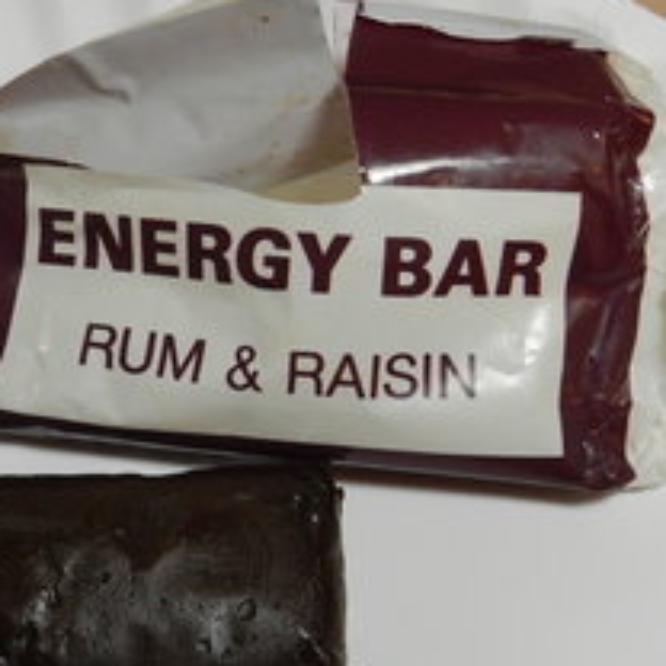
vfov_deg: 19.3
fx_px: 1959
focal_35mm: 90
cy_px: 416
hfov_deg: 19.1
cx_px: 115
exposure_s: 1/100
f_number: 4.4
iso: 640
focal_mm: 9.4
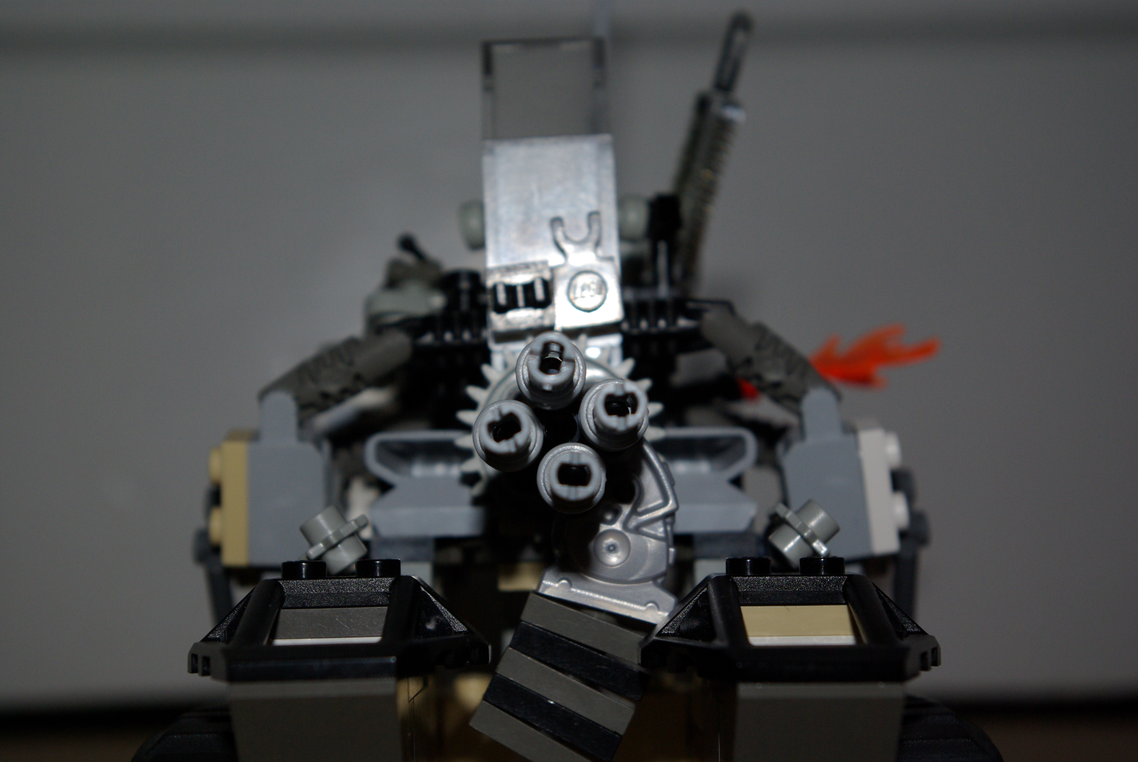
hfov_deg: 31.2
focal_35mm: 64
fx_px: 2041
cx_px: 569
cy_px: 381
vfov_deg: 21.1
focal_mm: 43
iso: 400
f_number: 8
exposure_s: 1/60
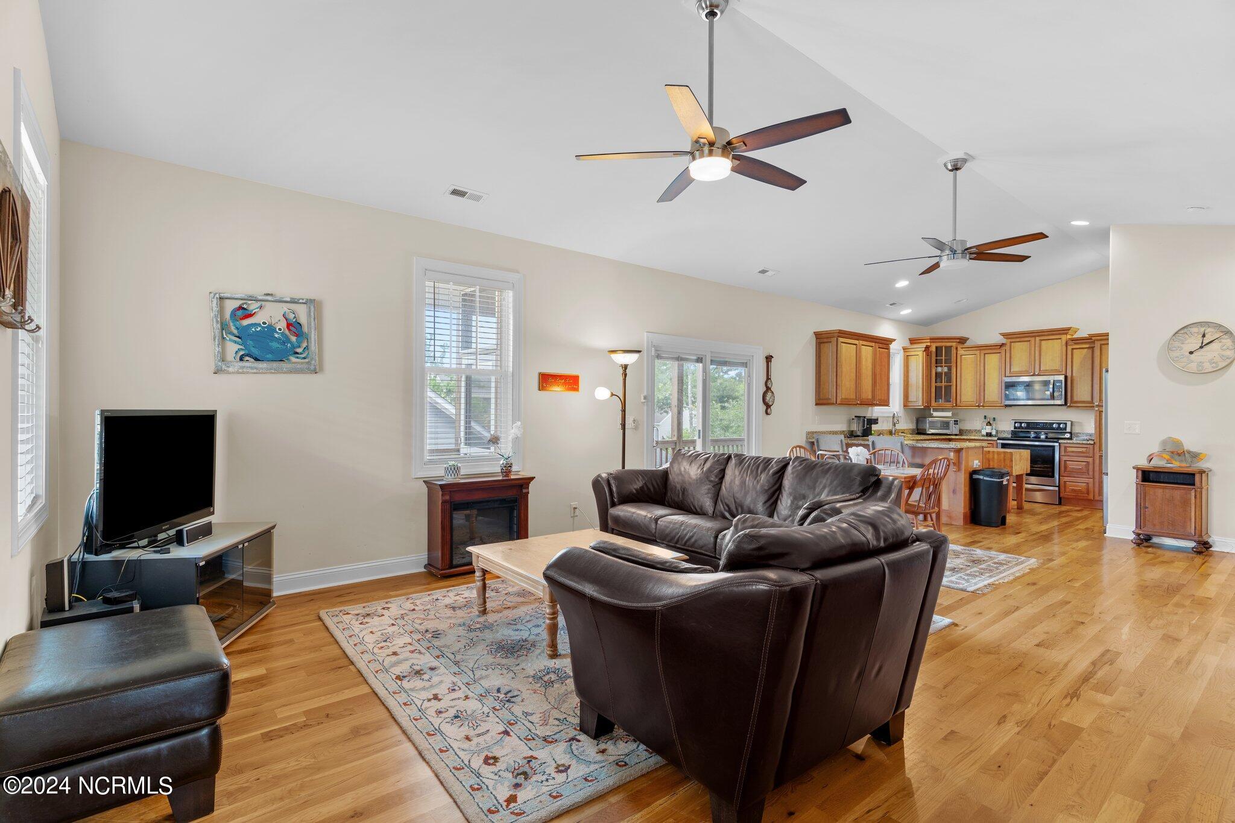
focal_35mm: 17
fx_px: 583
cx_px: 618
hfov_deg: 93.3
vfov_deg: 70.4
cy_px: 412
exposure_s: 1.6
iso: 100
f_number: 5
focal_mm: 17
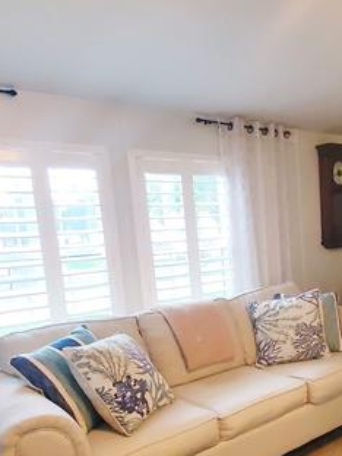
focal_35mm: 32
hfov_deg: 42.0
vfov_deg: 55.6
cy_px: 304
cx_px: 279
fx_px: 422
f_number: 2.2
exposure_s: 1/60
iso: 320
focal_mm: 1.8
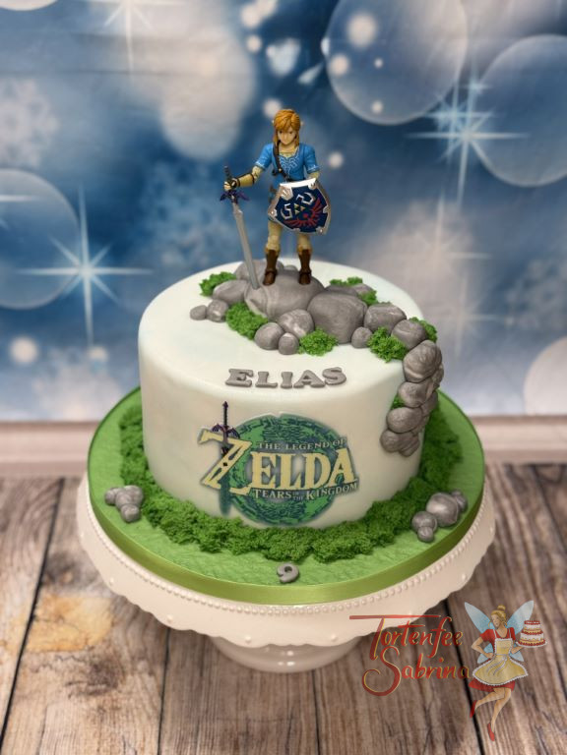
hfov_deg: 30.3
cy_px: 378
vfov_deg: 39.7
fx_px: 1048
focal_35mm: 48
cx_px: 284
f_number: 1.78
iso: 64
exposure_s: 1/50
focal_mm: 6.76
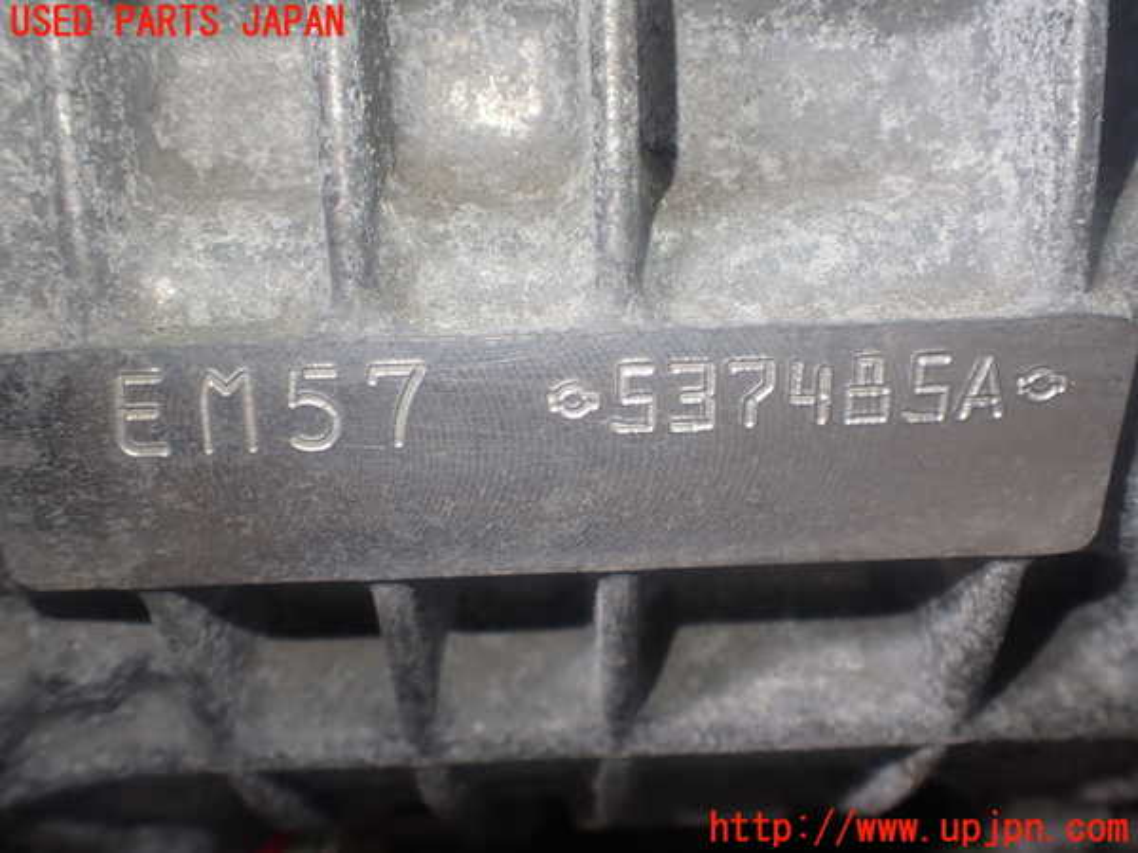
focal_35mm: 32
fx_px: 1052
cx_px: 569
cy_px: 426
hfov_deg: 56.8
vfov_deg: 44.2
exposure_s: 1/60
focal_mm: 5.79
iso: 160
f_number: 2.4
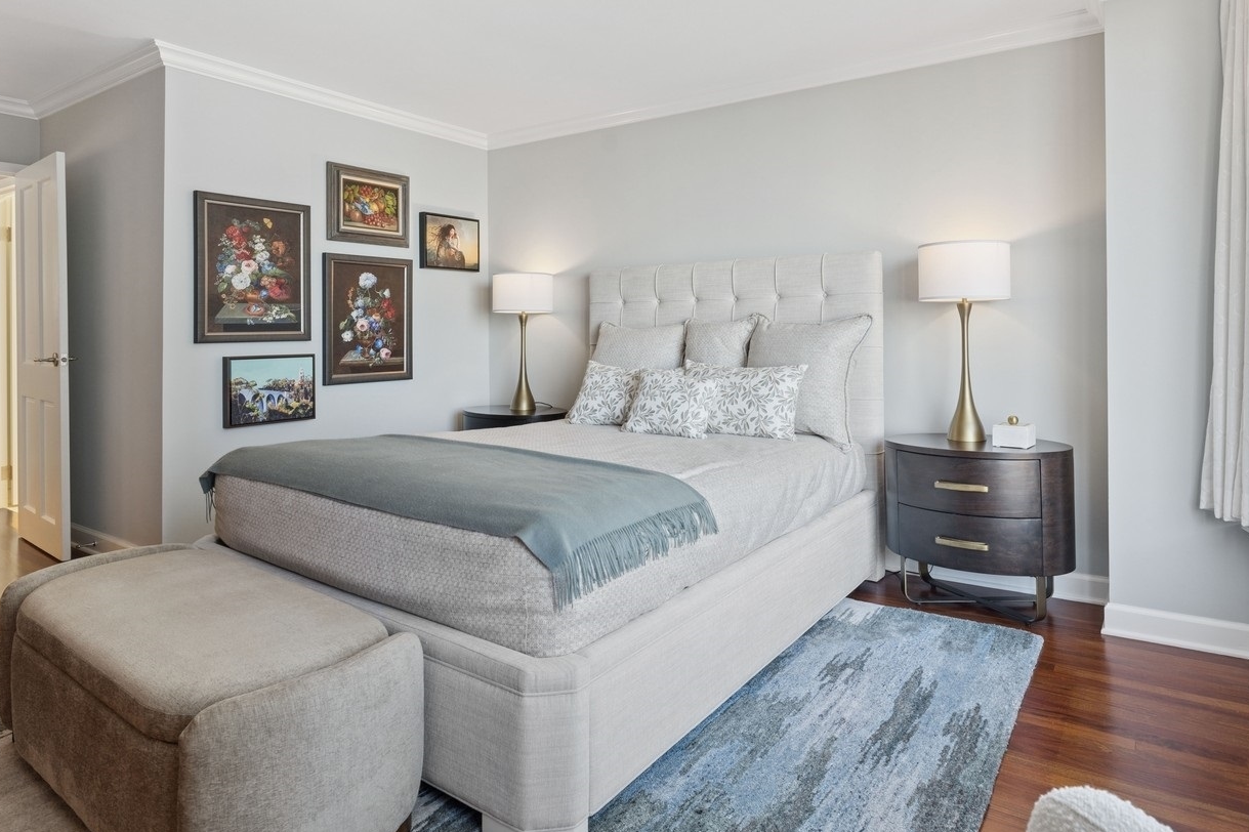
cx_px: 657
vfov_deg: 59.1
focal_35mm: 21
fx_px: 728
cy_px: 341
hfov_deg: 81.2
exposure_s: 1/40
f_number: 8
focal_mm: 16
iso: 320
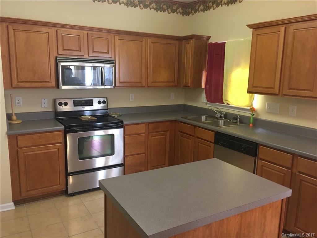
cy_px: 119
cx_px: 158
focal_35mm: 29
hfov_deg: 61.7
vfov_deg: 48.2
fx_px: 266
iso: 80
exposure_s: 1/10
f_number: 2.2
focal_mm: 4.15
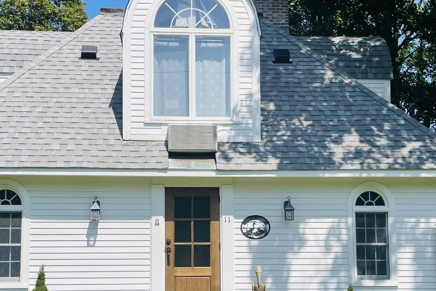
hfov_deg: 38.8
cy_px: 209
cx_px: 188
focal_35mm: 51
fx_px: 618
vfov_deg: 26.2
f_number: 1.6
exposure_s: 1/4132
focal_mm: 4.2
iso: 32
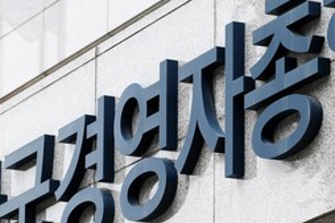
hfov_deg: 6.5
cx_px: 173
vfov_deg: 4.3
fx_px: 2966
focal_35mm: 319
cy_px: 160
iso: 200
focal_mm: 90
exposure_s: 1/950
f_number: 5
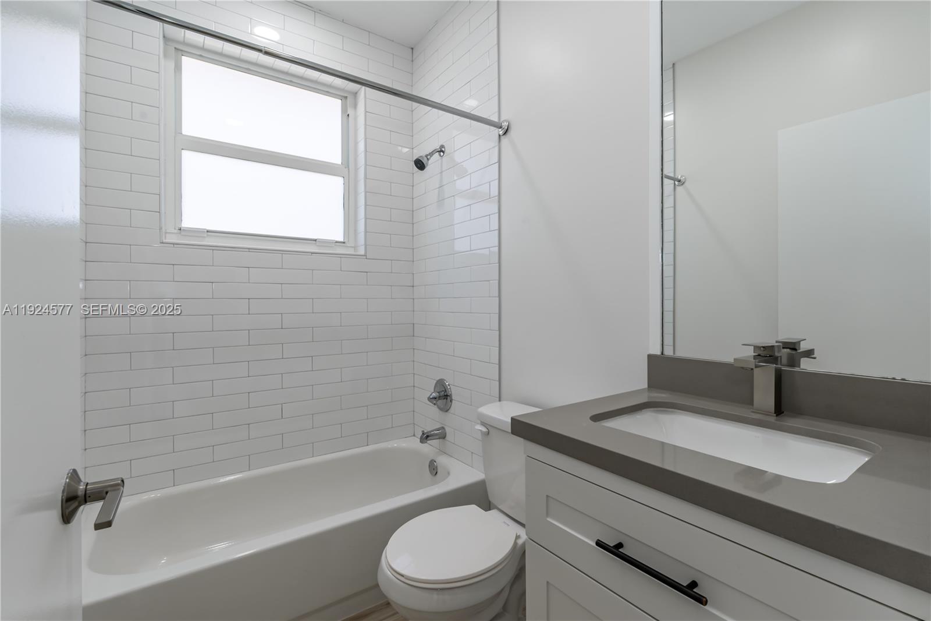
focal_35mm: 16
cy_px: 310
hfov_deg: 96.7
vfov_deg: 73.7
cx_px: 466
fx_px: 414
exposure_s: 1/40
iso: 200
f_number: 10
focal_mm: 16
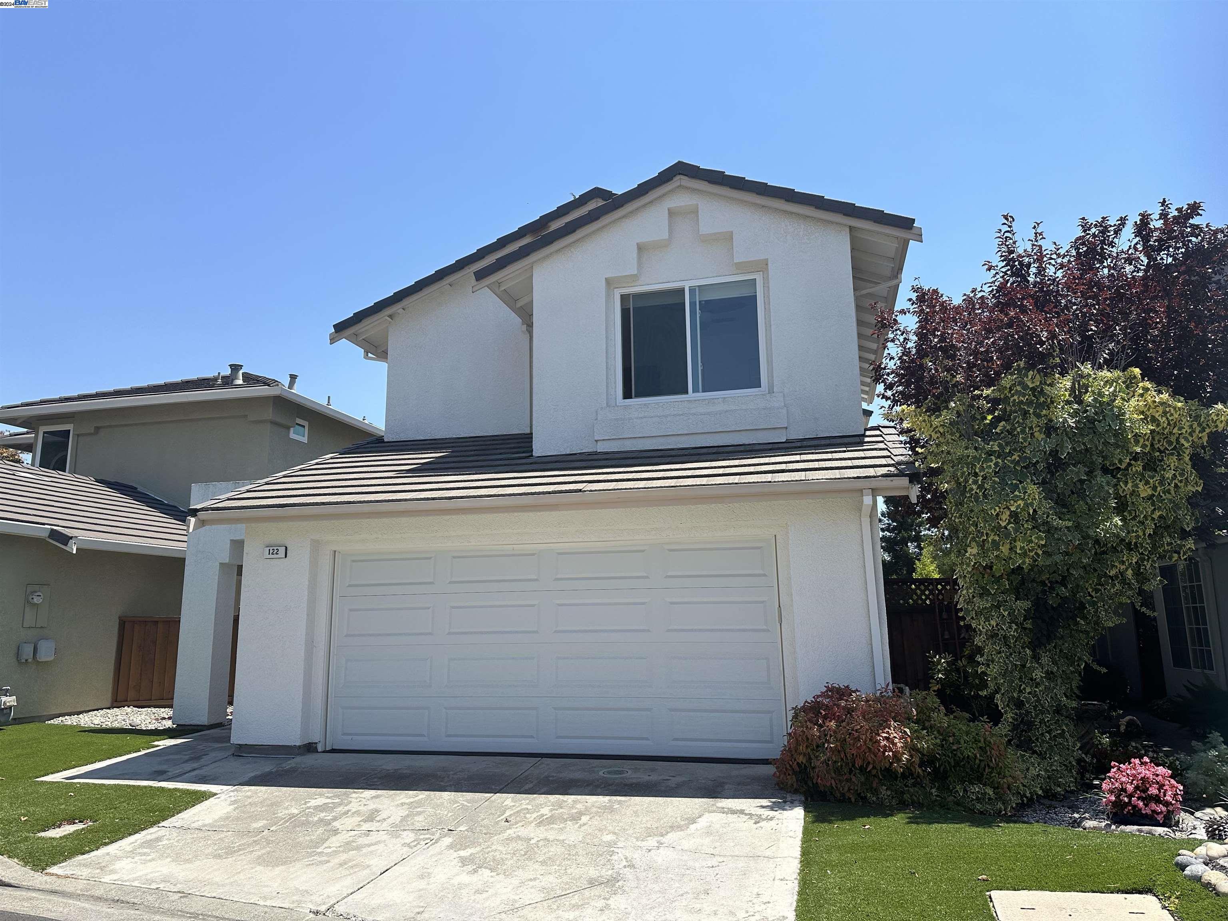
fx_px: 851
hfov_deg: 71.6
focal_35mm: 24
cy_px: 460
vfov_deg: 56.8
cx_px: 614
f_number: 1.78
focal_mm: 6.86
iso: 80
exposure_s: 1/4348
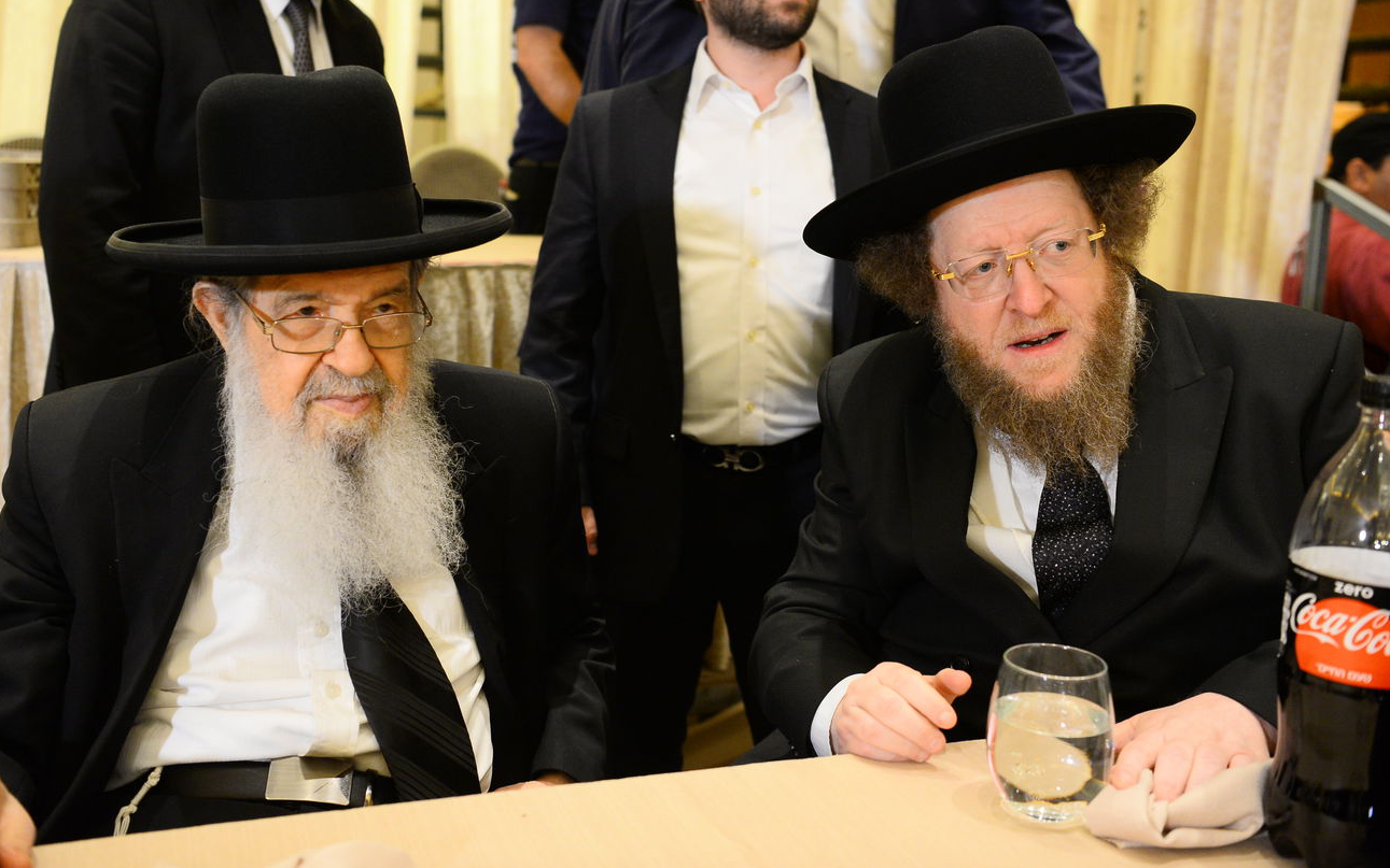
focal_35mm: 42
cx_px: 689
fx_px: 1591
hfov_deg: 47.2
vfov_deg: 30.5
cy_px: 369
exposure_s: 1/160
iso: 2500
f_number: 3.5
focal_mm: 38
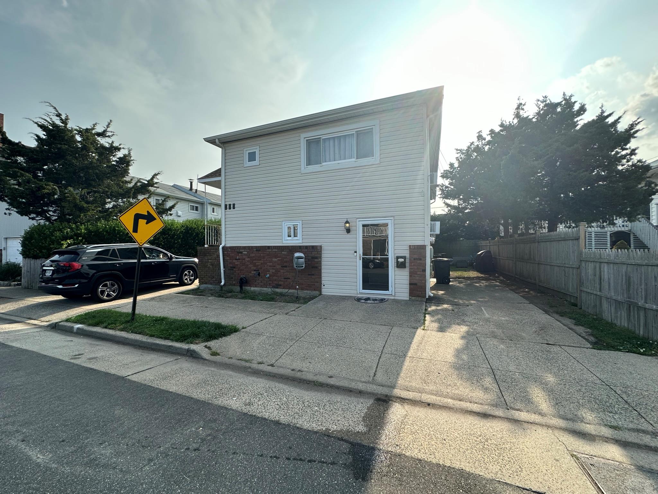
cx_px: 329
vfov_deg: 85.7
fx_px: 266
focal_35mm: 14
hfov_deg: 102.1
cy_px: 247
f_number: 2.2
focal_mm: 2.22
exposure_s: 1/1233
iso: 50
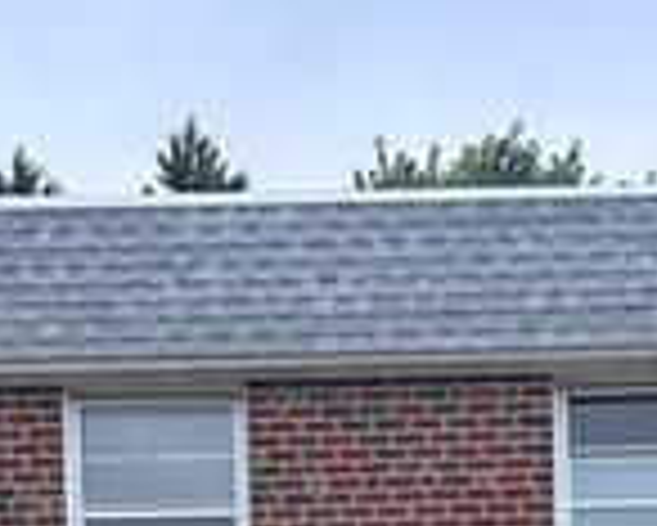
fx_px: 2082
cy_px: 1382
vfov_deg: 11.2
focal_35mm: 107
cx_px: 562
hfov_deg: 17.7
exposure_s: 1/935
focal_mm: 6.86
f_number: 1.78
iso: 80
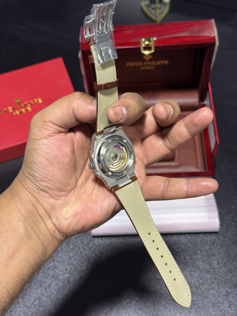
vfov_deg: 39.7
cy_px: 158
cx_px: 118
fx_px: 438
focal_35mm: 48
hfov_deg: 30.3
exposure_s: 1/50
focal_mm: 6.76
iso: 160
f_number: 1.78
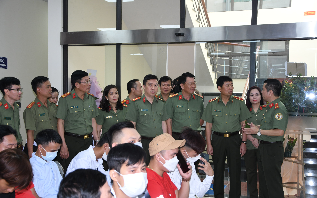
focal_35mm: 53
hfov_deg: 38.2
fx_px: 458
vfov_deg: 24.4
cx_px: 158
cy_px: 107
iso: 800
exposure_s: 1/200
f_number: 4.2
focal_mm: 34
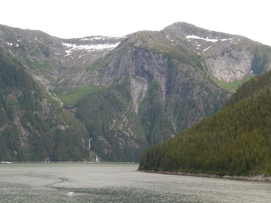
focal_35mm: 73
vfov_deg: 20.2
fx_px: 571
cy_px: 102
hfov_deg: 26.7
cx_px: 136
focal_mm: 13.1
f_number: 4.9
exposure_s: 1/400
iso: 125
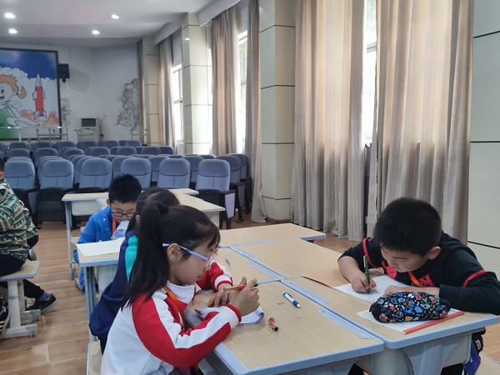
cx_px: 250
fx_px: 477
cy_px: 188
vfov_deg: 42.9
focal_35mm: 33
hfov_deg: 55.4
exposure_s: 1/120
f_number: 1.69
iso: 320
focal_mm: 6.72
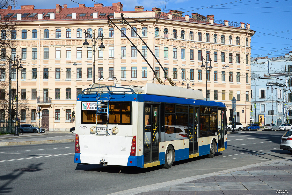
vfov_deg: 25.8
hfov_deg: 37.9
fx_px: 426
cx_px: 146
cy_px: 98
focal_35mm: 52
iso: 200
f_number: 6.3
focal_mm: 35
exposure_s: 1/1250
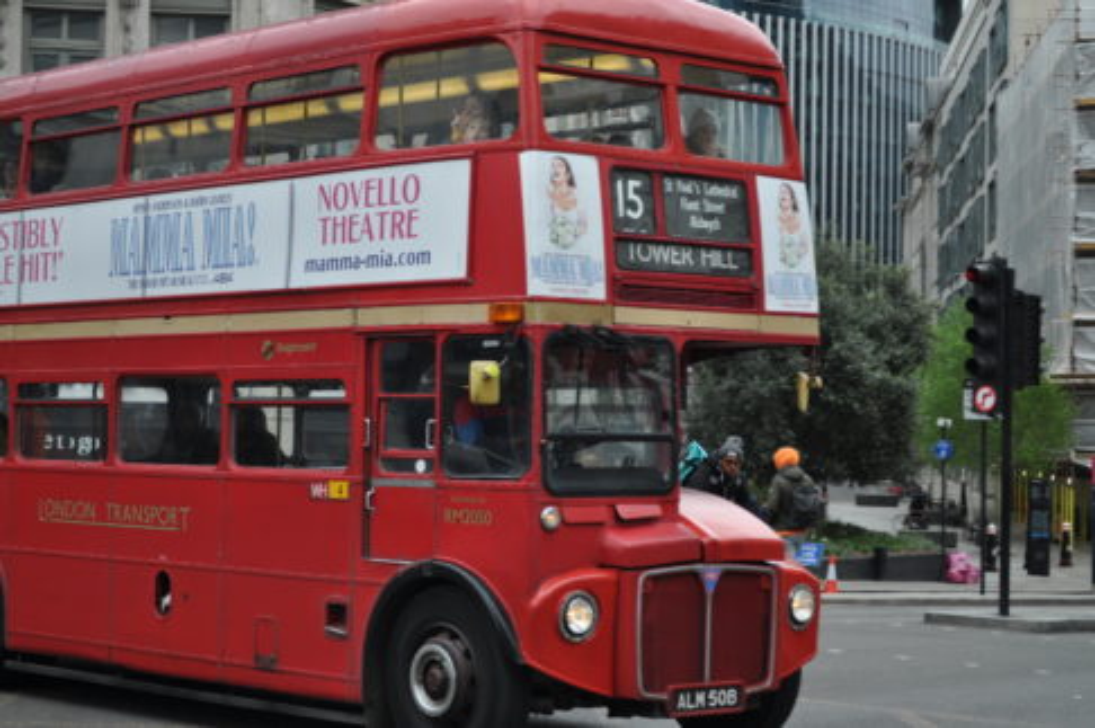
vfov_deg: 17.5
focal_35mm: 78
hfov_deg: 26.0
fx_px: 2370
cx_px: 548
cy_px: 364
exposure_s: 1/200
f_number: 7.1
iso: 200
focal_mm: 52
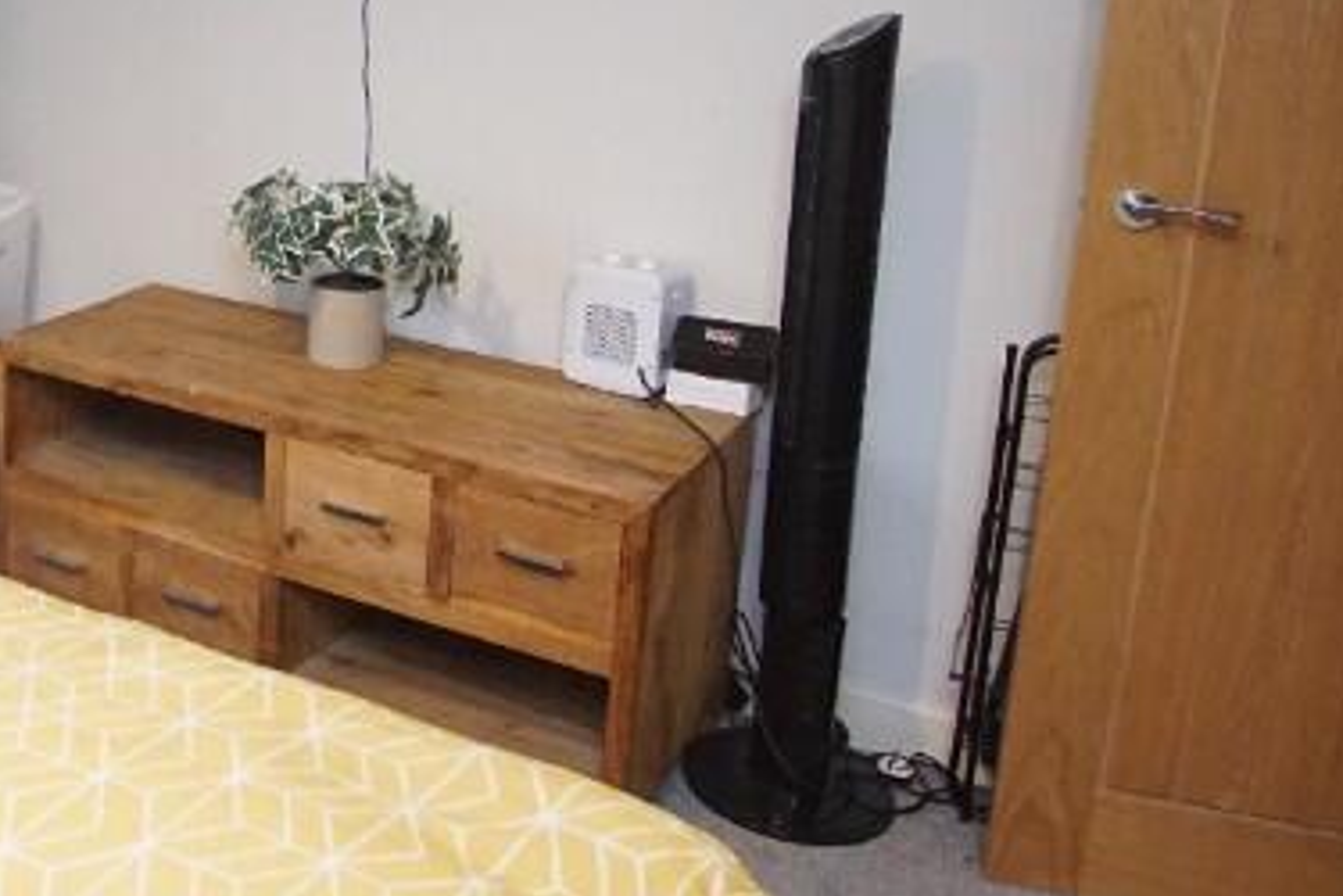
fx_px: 1529
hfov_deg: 42.9
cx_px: 104
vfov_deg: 32.6
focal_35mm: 41
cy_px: 403
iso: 3200
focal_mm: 10
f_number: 3.5
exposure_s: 1/125
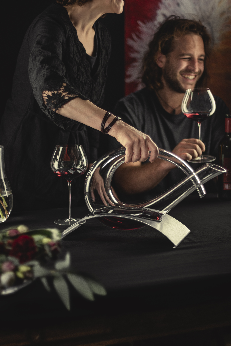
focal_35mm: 75
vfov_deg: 27.0
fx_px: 721
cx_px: 116
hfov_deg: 18.2
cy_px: 173
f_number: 1.4
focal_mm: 50
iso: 64
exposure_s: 1/60
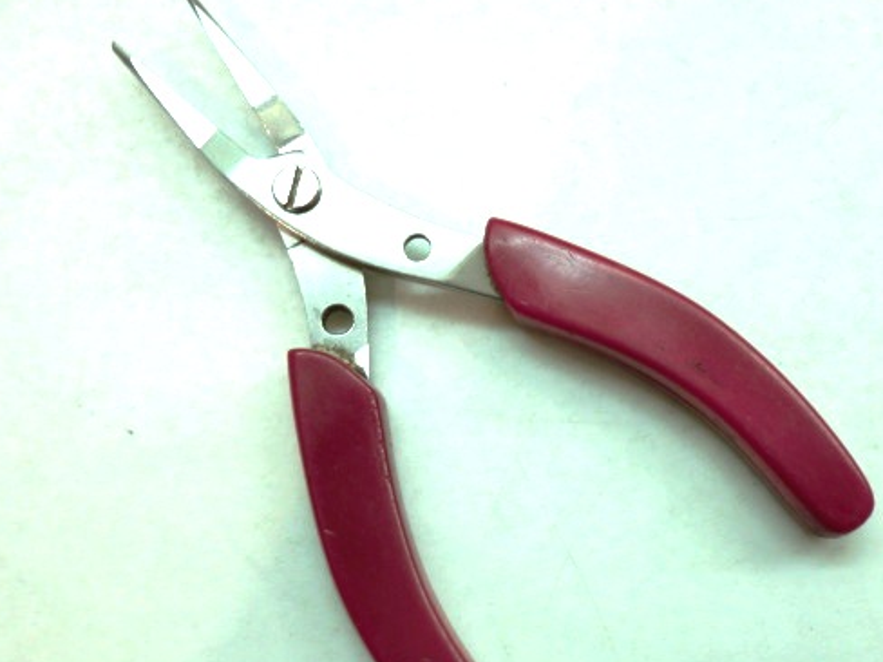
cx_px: 492
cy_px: 380
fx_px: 1071
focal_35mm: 42
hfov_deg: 44.7
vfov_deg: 34.3
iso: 125
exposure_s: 1/60
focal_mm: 5.8
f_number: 3.5
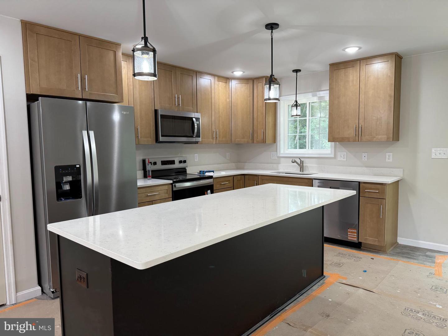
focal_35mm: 24
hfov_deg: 71.6
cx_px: 224
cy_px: 168
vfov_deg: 56.8
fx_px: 311
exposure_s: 1/120
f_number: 1.78
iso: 125
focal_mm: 6.76
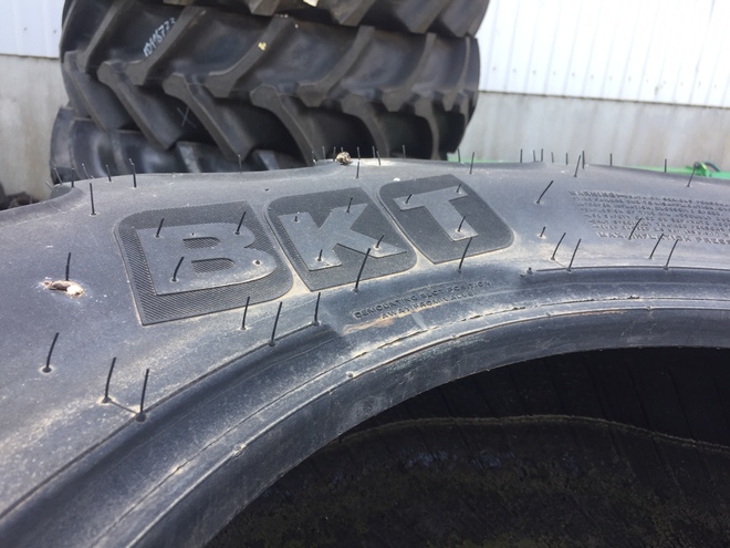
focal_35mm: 29
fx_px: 612
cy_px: 274
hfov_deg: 61.7
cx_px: 365
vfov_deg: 48.2
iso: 32
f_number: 2.2
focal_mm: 4.15
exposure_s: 1/118
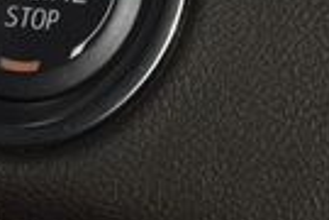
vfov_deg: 2.8
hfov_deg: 4.1
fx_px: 4551
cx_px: 24
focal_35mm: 498
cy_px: 18
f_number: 8
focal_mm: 70
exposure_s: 1/125
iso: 100
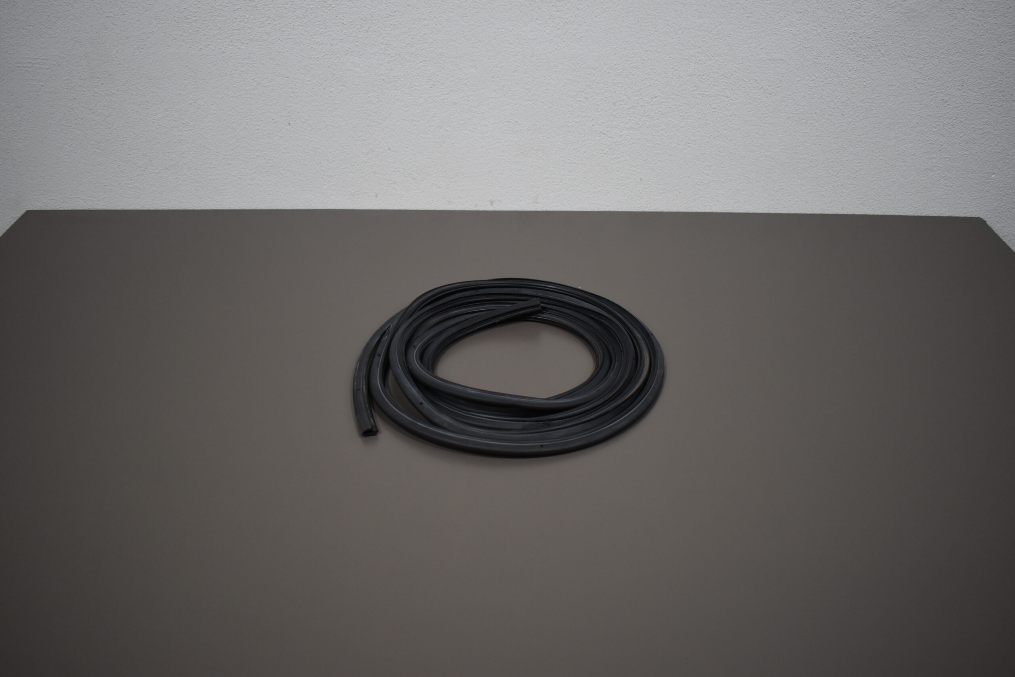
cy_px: 338
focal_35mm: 33
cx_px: 508
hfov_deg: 57.2
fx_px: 930
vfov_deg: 40.0
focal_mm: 22
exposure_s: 1/250
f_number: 3.8
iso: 640
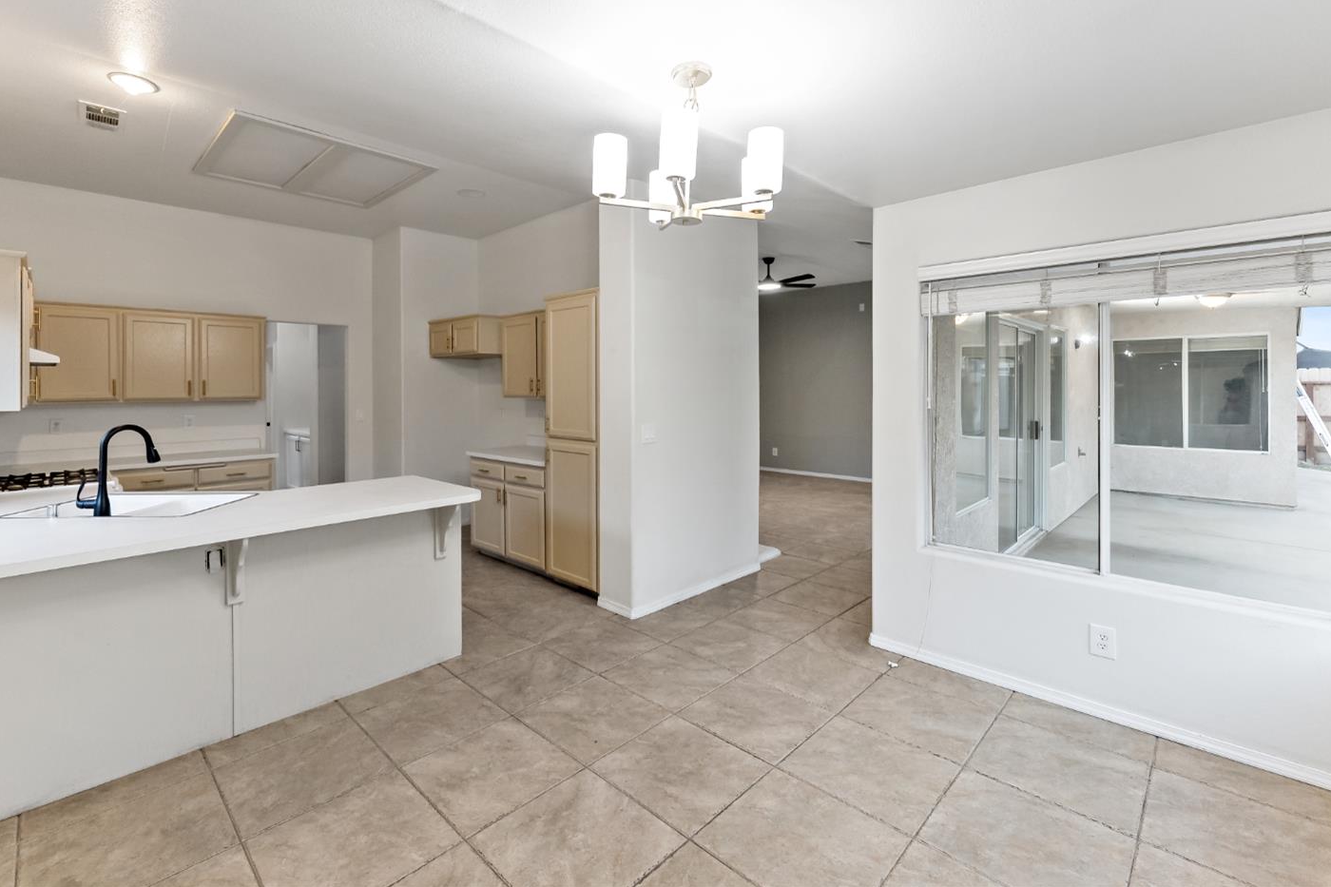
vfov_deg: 77.2
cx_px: 635
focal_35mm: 15
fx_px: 554
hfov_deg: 100.3
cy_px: 414
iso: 1000
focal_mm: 14
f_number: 4
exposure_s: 1/160
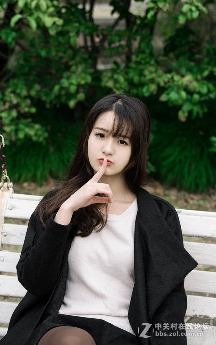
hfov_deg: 16.9
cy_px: 173
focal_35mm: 77
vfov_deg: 26.8
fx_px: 726
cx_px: 102
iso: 400
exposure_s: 1/200
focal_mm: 50
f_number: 2.8
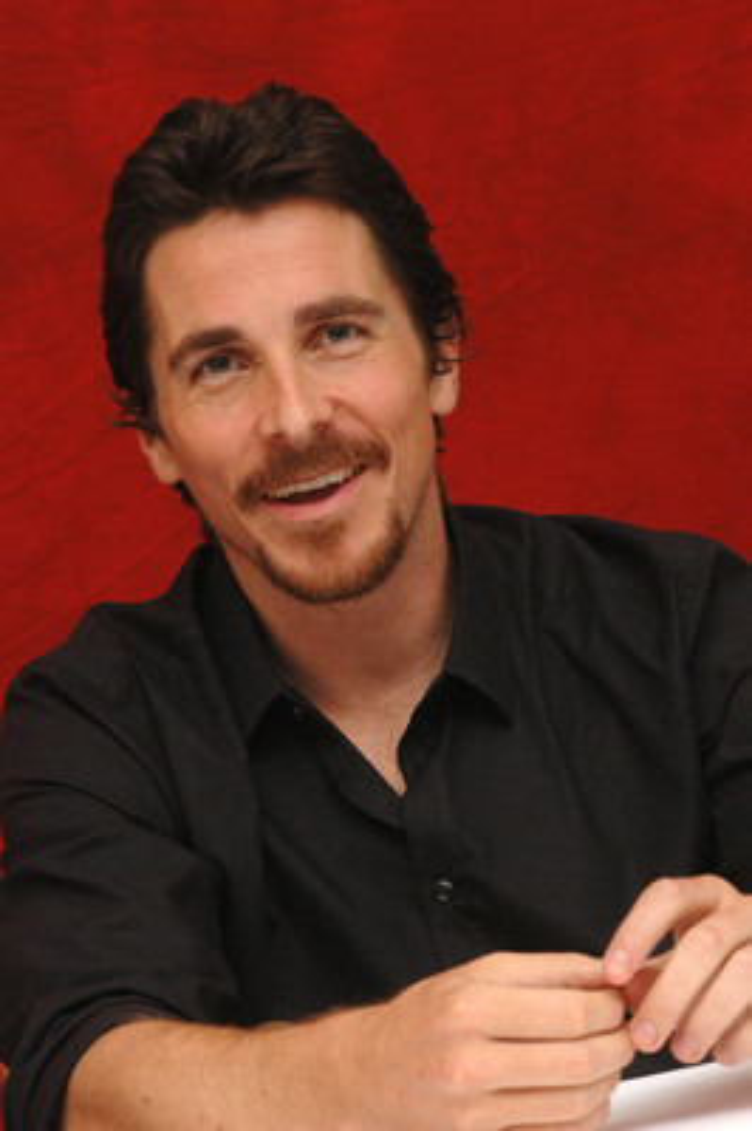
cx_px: 376
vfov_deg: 13.7
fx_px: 4708
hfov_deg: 9.1
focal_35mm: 150
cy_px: 566
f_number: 10
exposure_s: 1/400
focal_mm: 100
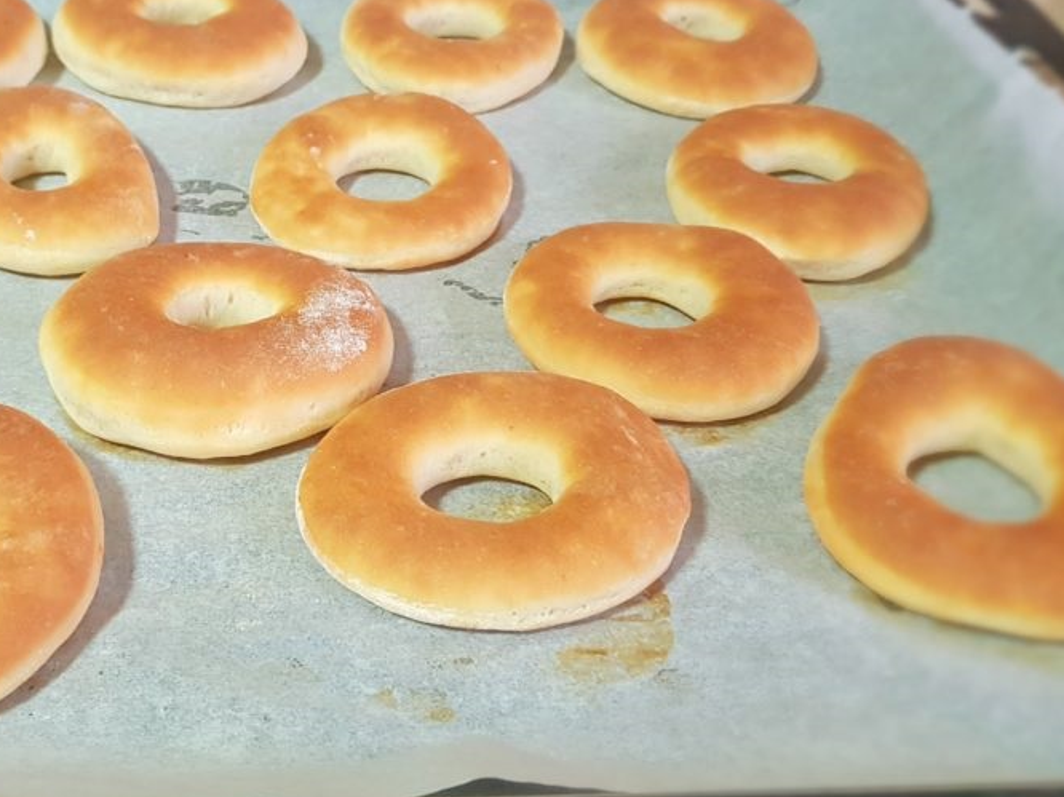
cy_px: 300
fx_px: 1229
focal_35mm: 40
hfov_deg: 45.7
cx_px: 310
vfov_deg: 35.7
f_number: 1.7
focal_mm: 4.2
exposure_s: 1/25
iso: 160
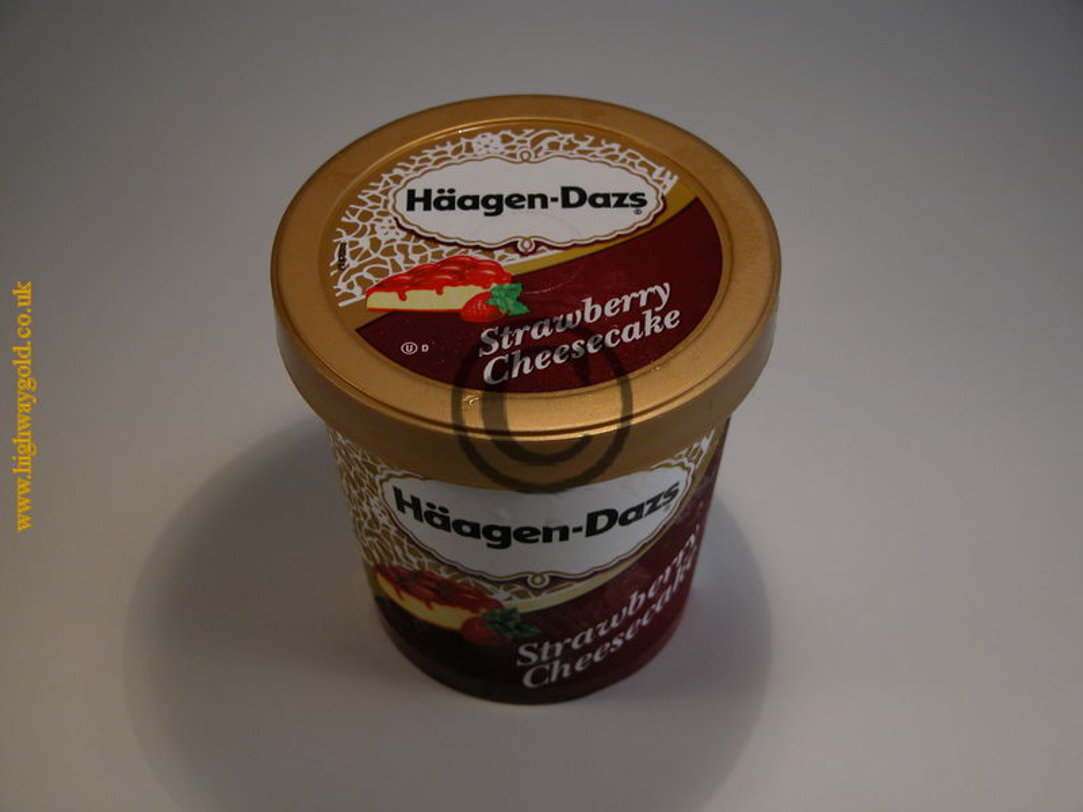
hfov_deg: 31.2
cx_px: 542
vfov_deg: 23.7
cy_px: 406
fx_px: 1940
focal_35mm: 62
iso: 100
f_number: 3.2
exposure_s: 1/250
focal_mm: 15.7
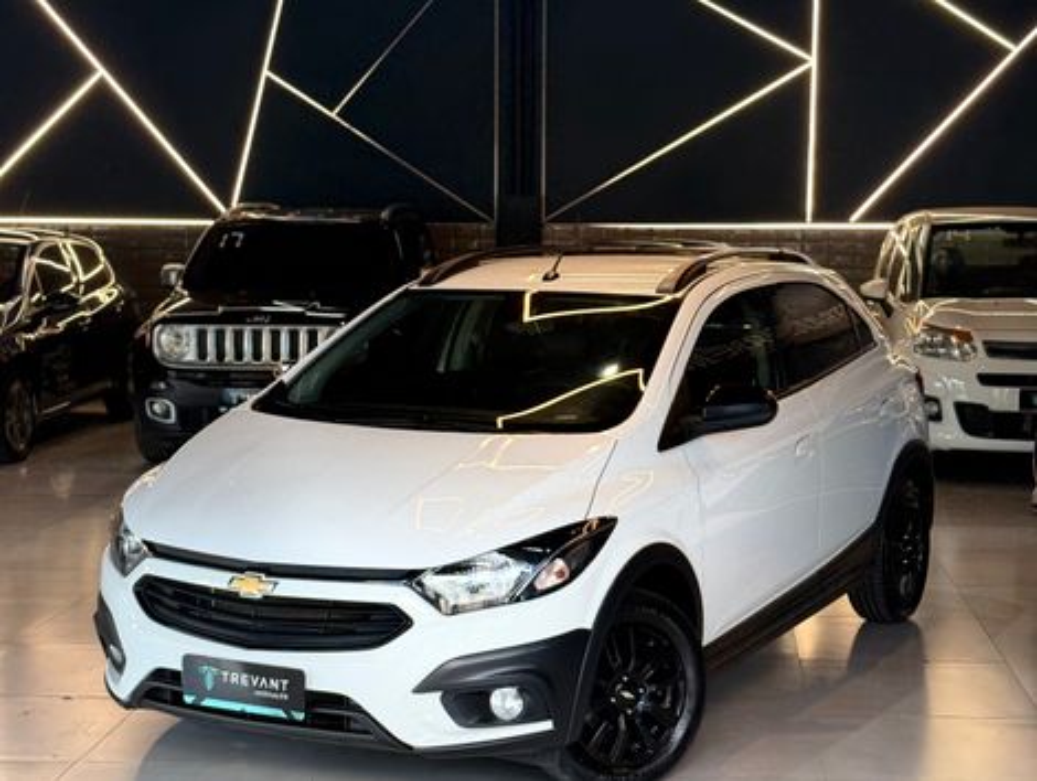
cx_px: 518
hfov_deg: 39.6
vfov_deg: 30.3
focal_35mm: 48
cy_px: 390
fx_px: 1440
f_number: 1.78
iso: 80
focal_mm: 6.76
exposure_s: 1/159
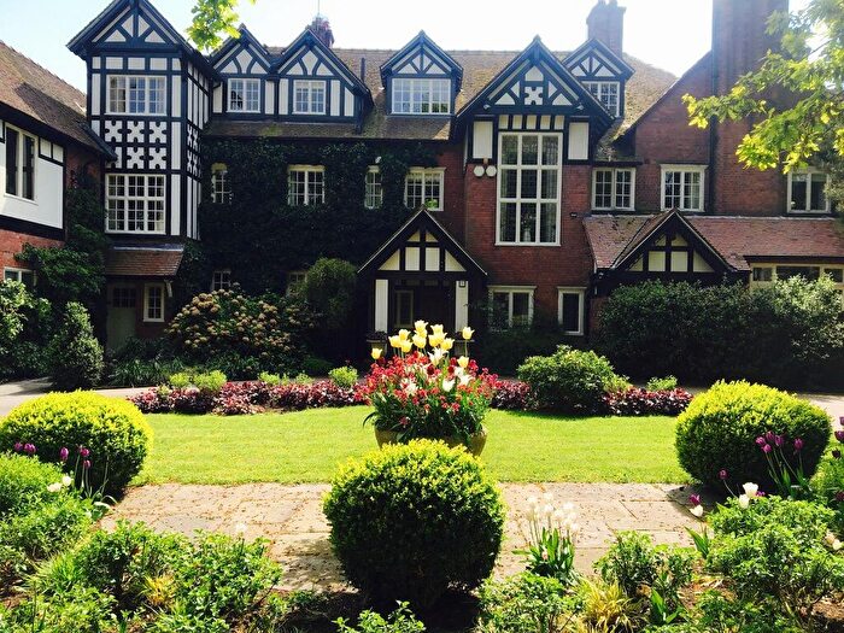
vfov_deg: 48.2
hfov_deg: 61.7
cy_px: 316
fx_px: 707
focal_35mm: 29
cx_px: 422
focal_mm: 4.15
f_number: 2.2
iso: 25
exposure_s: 1/785
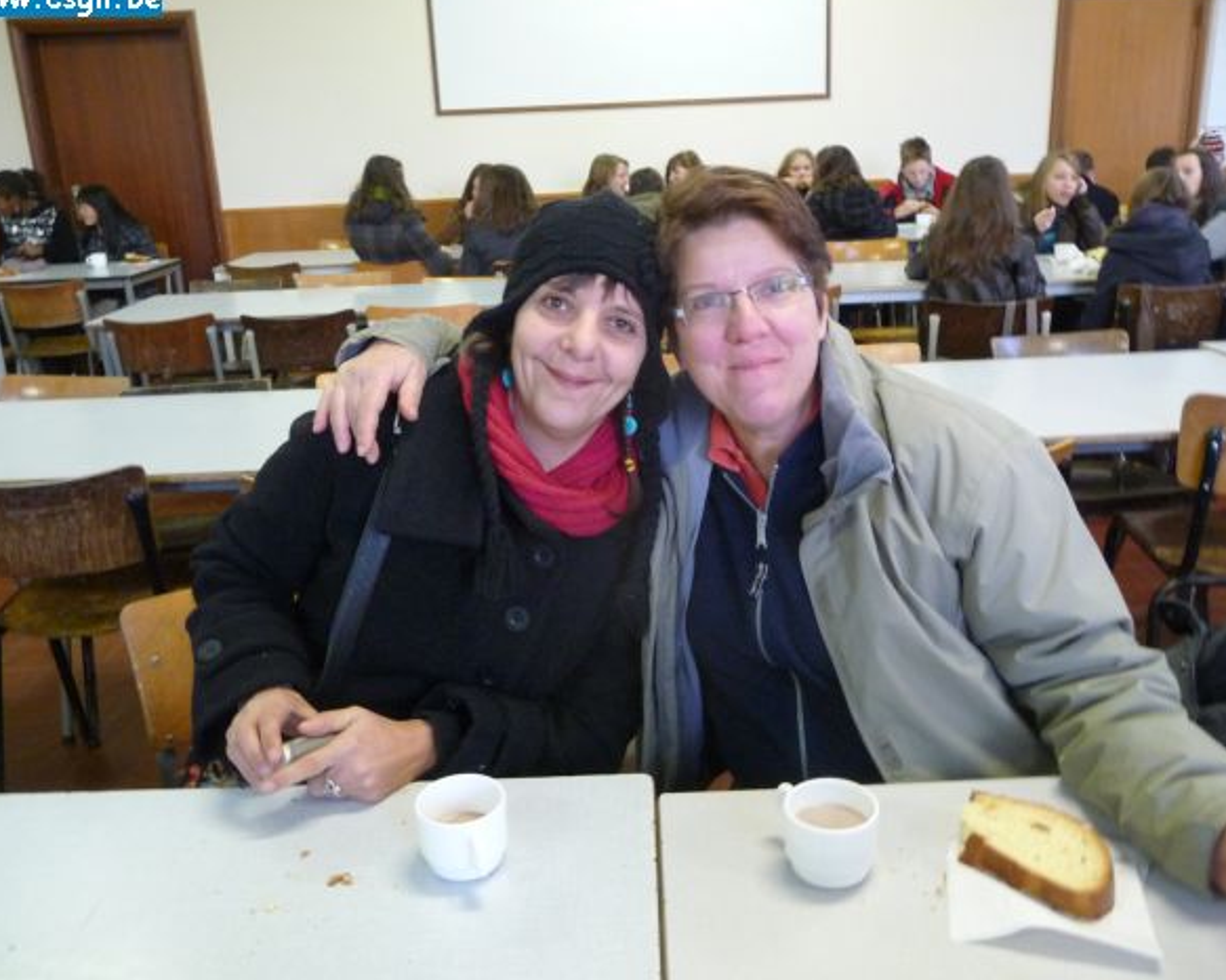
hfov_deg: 58.8
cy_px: 477
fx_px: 1088
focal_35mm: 30
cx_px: 627
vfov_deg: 48.5
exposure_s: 1/10
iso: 400
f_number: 3.3
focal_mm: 4.7
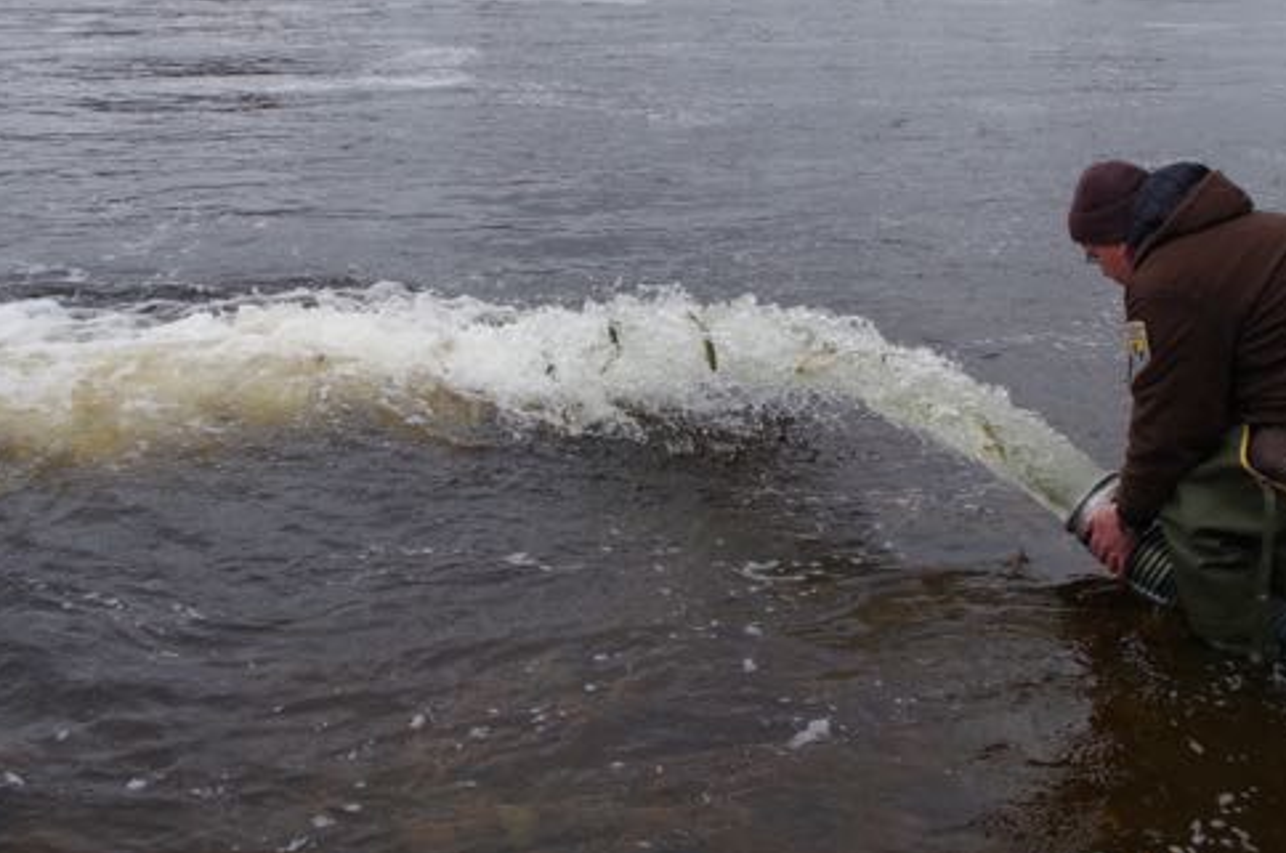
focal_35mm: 41
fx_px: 1462
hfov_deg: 47.5
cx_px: 667
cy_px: 308
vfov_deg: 32.3
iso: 800
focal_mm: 21.25
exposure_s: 1/1000
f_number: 10
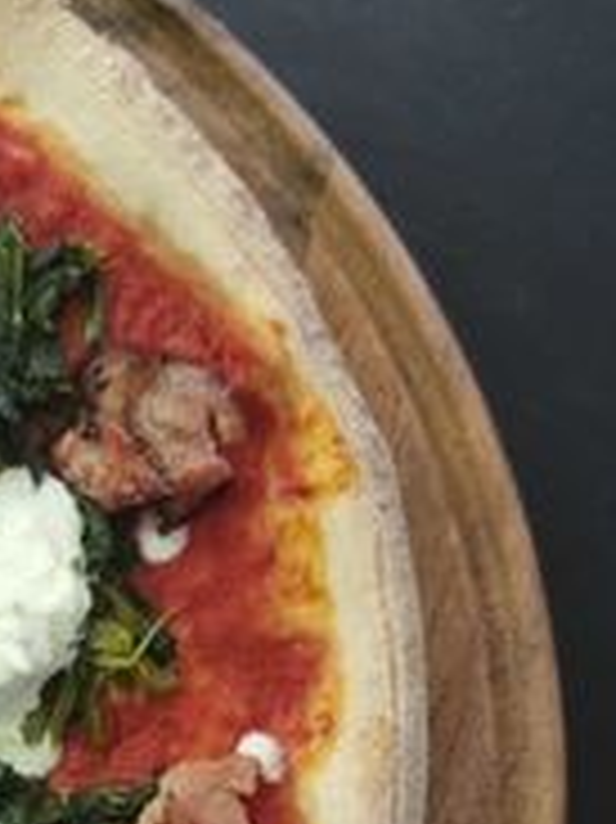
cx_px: -22
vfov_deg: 32.3
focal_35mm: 56
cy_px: 774
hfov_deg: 24.7
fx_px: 1330
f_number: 1.8
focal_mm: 6.7
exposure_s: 1/50
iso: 800
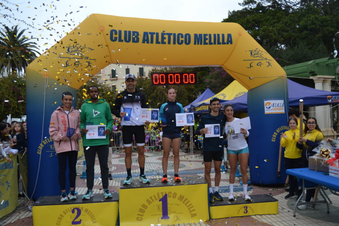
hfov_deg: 57.2
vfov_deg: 39.9
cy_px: 113
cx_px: 170
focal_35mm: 33
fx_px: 311
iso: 400
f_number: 4.5
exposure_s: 1/1000
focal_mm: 22
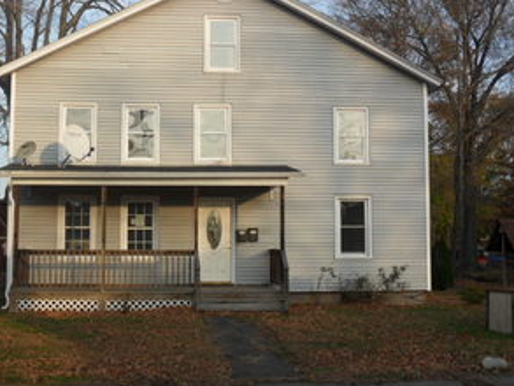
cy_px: 172
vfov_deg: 28.0
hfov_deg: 36.8
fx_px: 772
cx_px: 226
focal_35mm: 52
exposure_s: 1/350
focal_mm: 7.8
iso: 100
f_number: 4.5
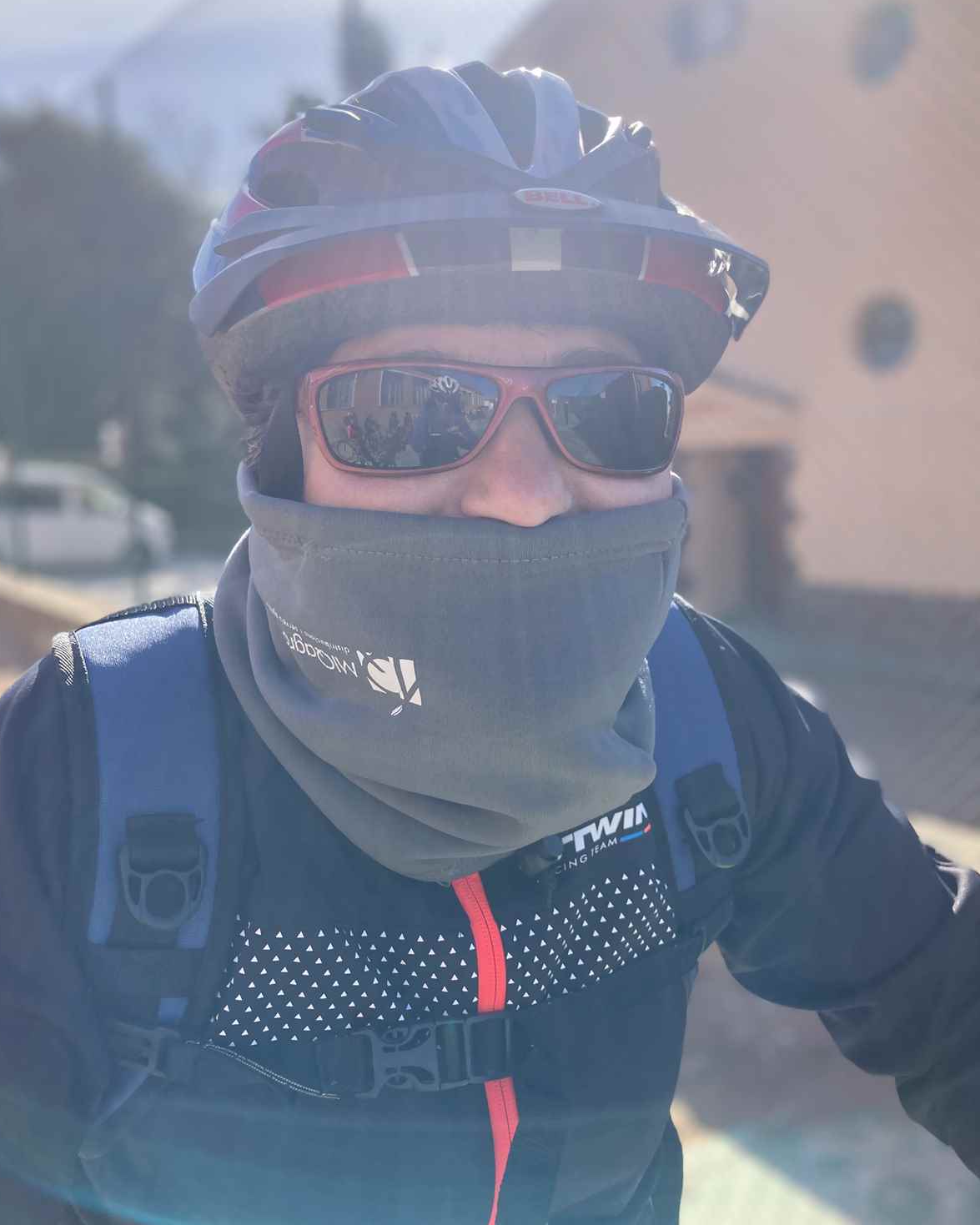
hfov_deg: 48.5
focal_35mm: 30
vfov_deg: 58.7
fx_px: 1088
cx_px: 478
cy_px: 556
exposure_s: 1/800
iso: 20
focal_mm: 3.99
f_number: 1.8
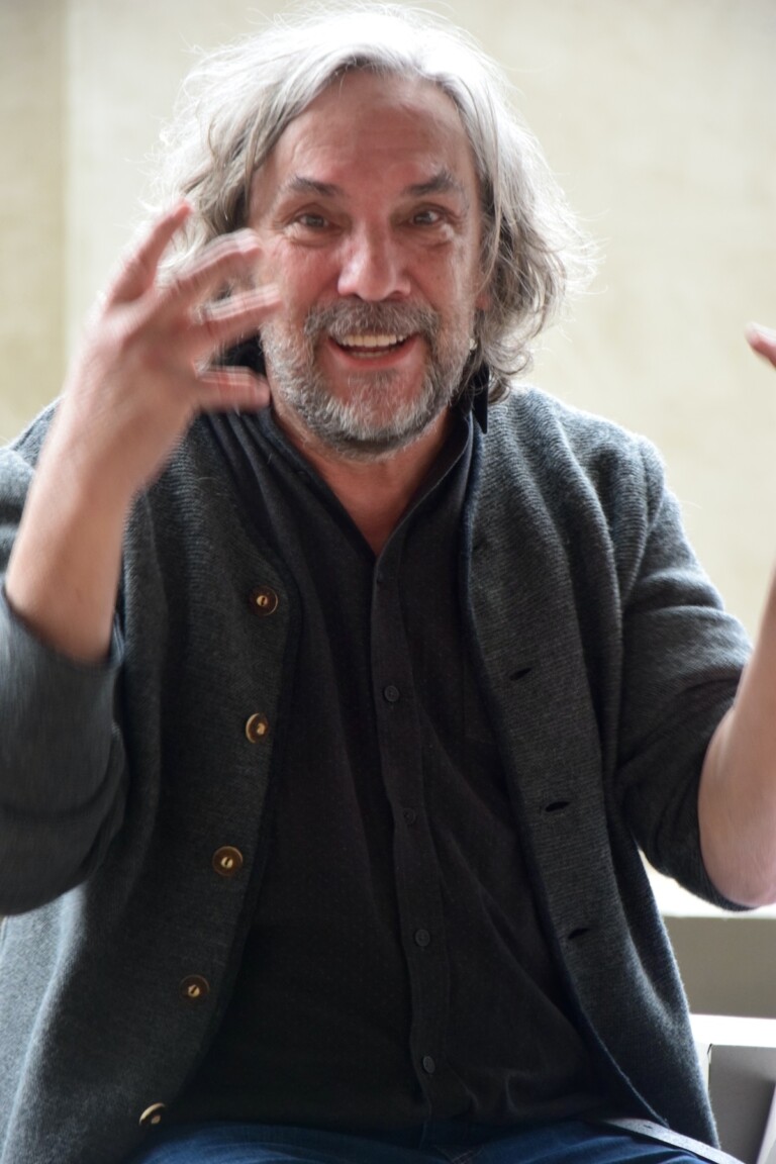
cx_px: 388
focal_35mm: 158
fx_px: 5092
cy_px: 582
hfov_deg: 8.7
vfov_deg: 13.0
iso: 1600
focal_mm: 105
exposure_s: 1/80
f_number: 5.6
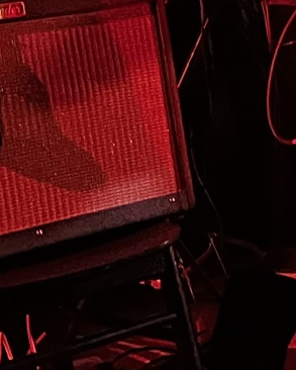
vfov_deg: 13.3
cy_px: -21
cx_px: 764
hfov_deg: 9.4
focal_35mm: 142
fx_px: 1554
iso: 500
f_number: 1.6
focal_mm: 5.1
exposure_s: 1/25
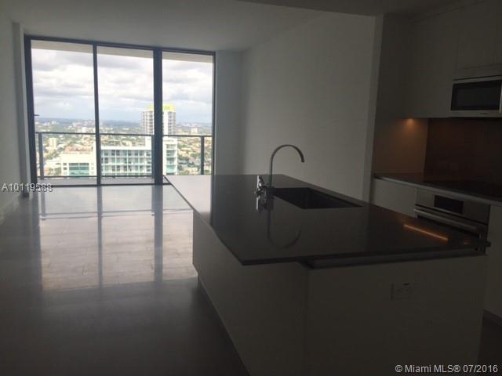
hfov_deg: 61.7
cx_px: 251
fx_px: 421
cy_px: 188
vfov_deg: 48.2
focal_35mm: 29
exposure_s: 1/455
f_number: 2.2
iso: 32
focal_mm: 4.15
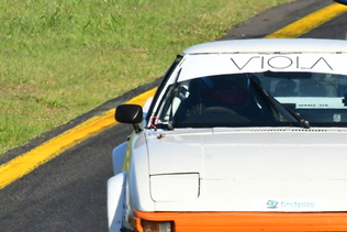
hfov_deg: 1.2
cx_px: 321
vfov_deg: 0.8
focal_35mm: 1707
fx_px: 16460
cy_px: 93
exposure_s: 1/640
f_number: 11
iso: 500
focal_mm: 450
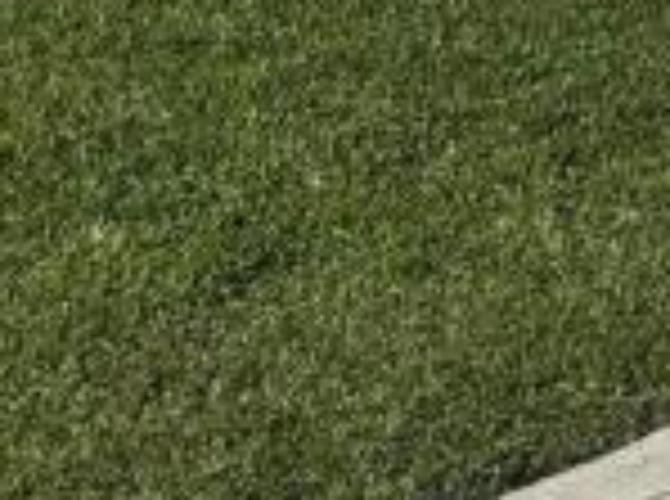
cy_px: -536
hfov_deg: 10.1
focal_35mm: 155
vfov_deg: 8.9
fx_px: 2993
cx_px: 1871
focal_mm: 6.76
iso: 80
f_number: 1.78
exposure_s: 1/7937
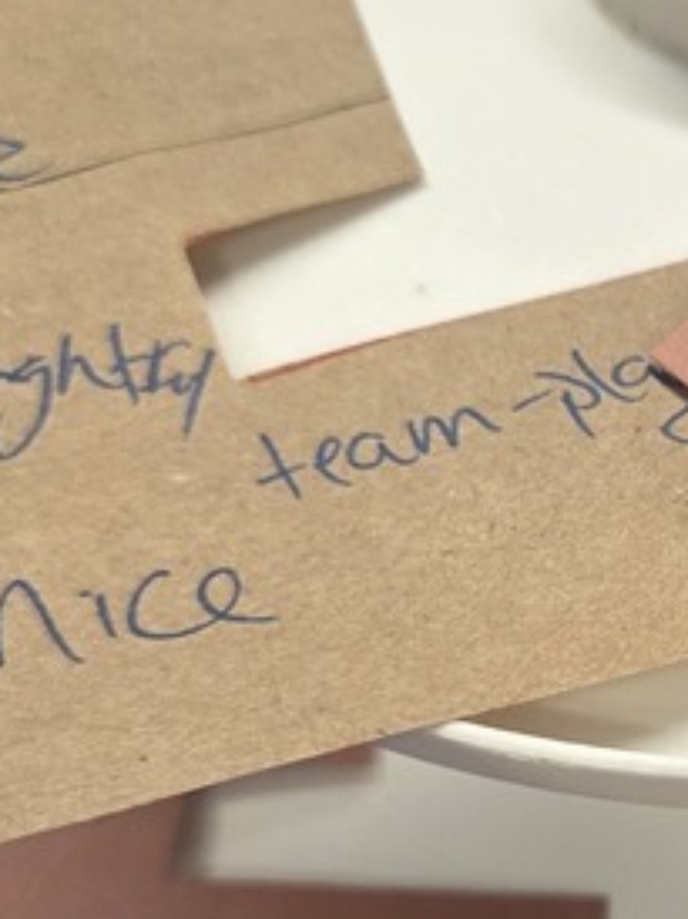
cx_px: 826
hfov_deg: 16.4
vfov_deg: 22.5
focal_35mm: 86
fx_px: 2283
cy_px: 698
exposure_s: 1/120
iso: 200
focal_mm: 5.4
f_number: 1.8
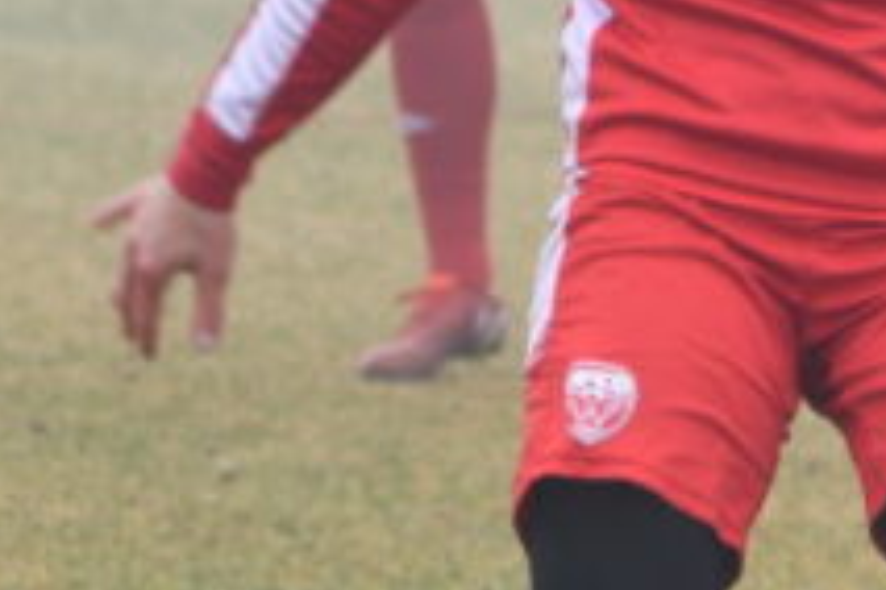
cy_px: 52
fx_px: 23871
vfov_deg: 1.4
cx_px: 245
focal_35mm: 970
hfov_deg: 2.1
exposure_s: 1/250
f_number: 5.6
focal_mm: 135
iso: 200
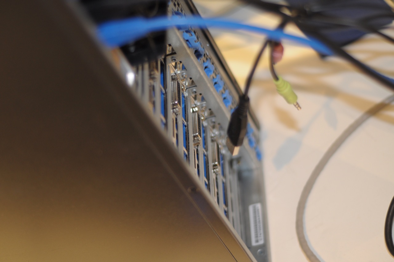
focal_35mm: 75
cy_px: 131
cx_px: 197
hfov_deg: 27.0
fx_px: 820
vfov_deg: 18.1
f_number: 1.8
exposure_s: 1/60
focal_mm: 50
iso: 400
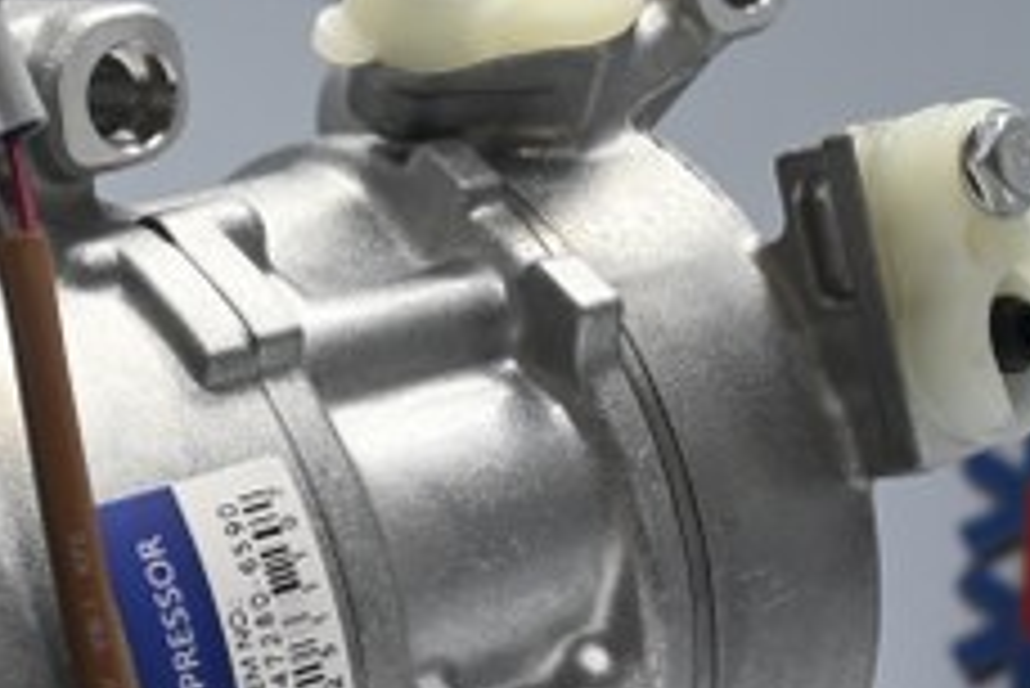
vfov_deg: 10.0
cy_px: 535
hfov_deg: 14.7
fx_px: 3931
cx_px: 67
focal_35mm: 137
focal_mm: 35
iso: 900
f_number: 5.3
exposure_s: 1/60
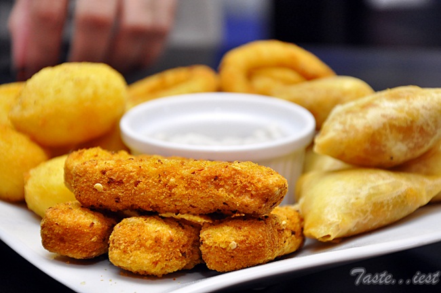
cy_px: 146
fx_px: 1652
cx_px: 220
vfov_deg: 10.1
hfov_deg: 15.2
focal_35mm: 135
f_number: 5.6
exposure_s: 1/80
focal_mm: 90
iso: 1000
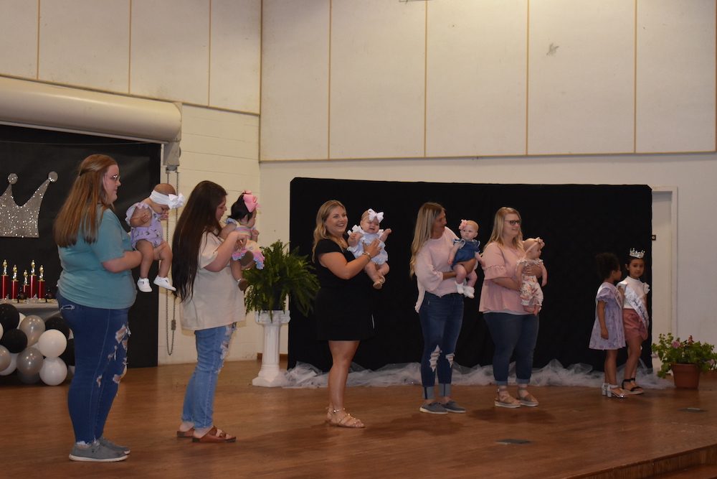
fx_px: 1195
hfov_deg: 33.4
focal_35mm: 60
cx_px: 358
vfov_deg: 22.6
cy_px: 240
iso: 1600
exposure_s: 1/100
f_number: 5
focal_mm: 40
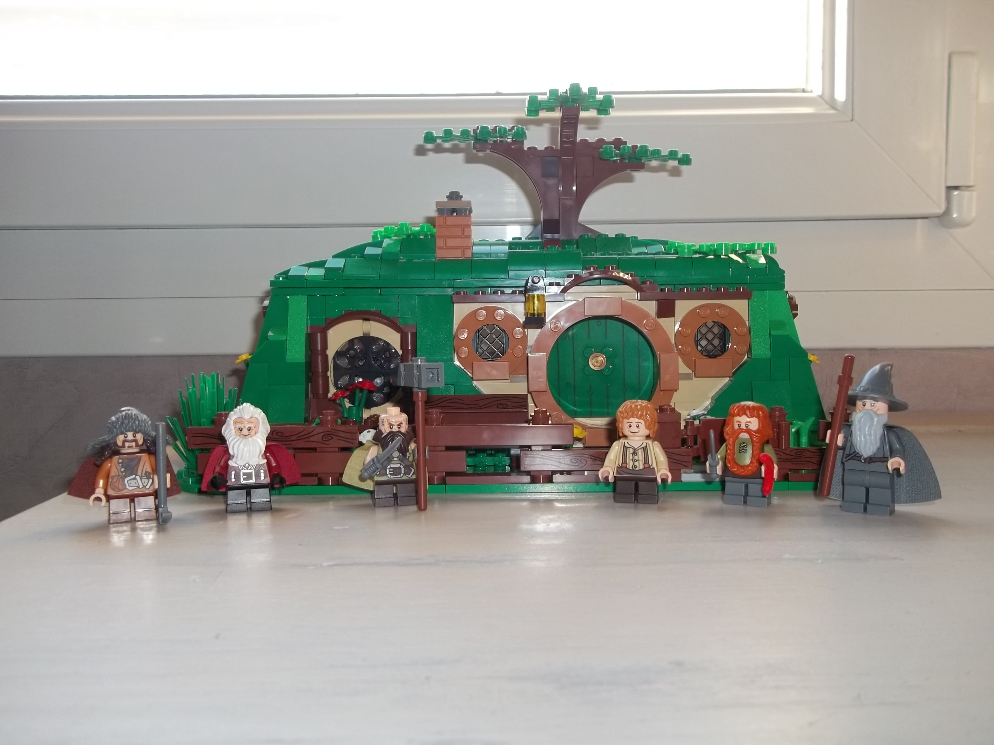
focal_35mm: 32
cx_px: 497
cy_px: 372
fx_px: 919
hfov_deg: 56.8
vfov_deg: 44.2
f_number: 2.9
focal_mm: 5.7
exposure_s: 1/50
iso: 80
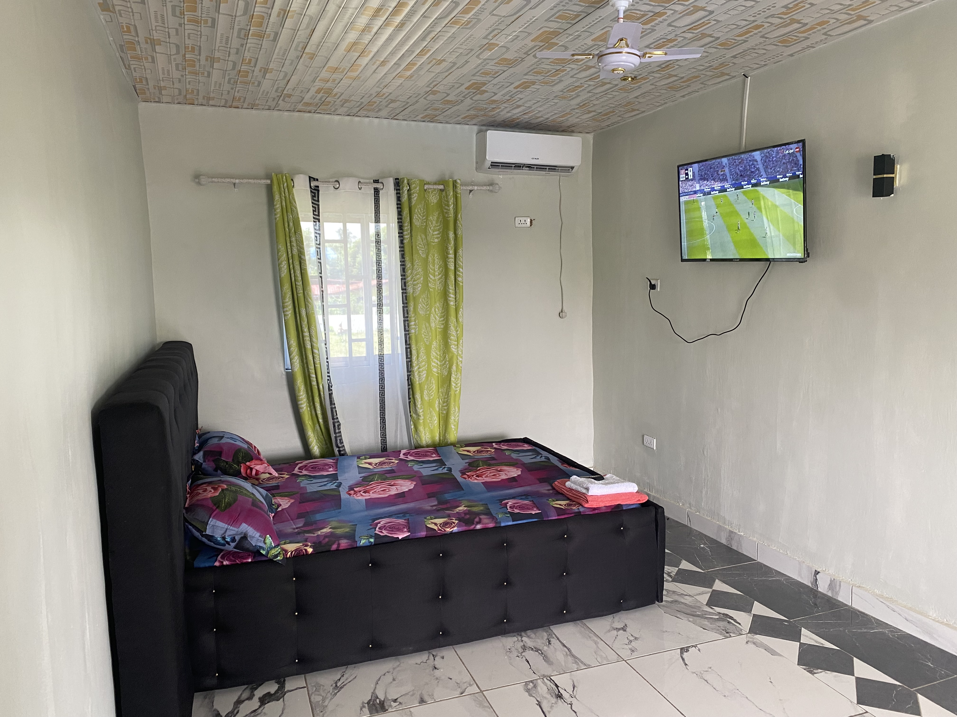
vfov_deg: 53.1
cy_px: 358
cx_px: 478
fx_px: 719
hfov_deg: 67.3
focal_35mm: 26
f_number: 1.8
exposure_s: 1/67
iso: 125
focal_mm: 4.25
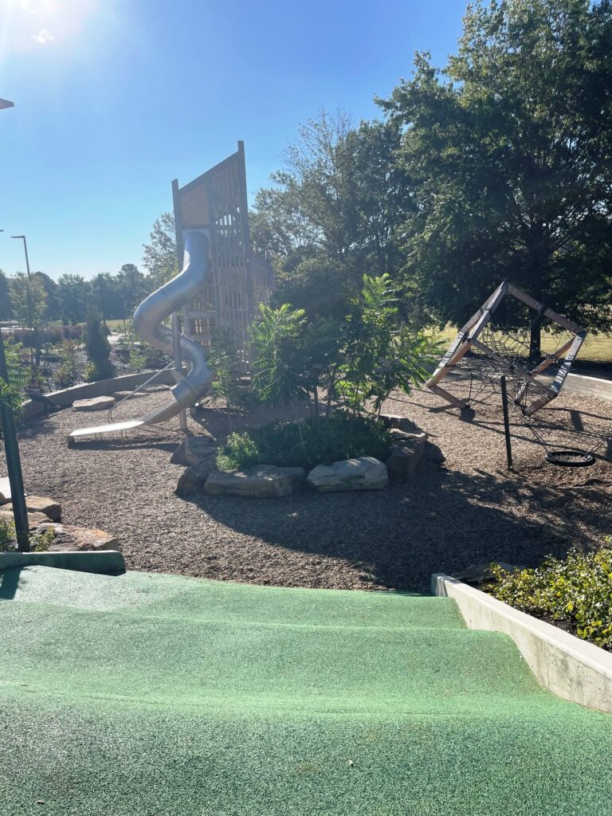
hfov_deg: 53.1
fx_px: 613
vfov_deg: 67.3
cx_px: 306
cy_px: 408
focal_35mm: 26
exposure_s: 1/3861
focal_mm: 4.2
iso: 32
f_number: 1.6
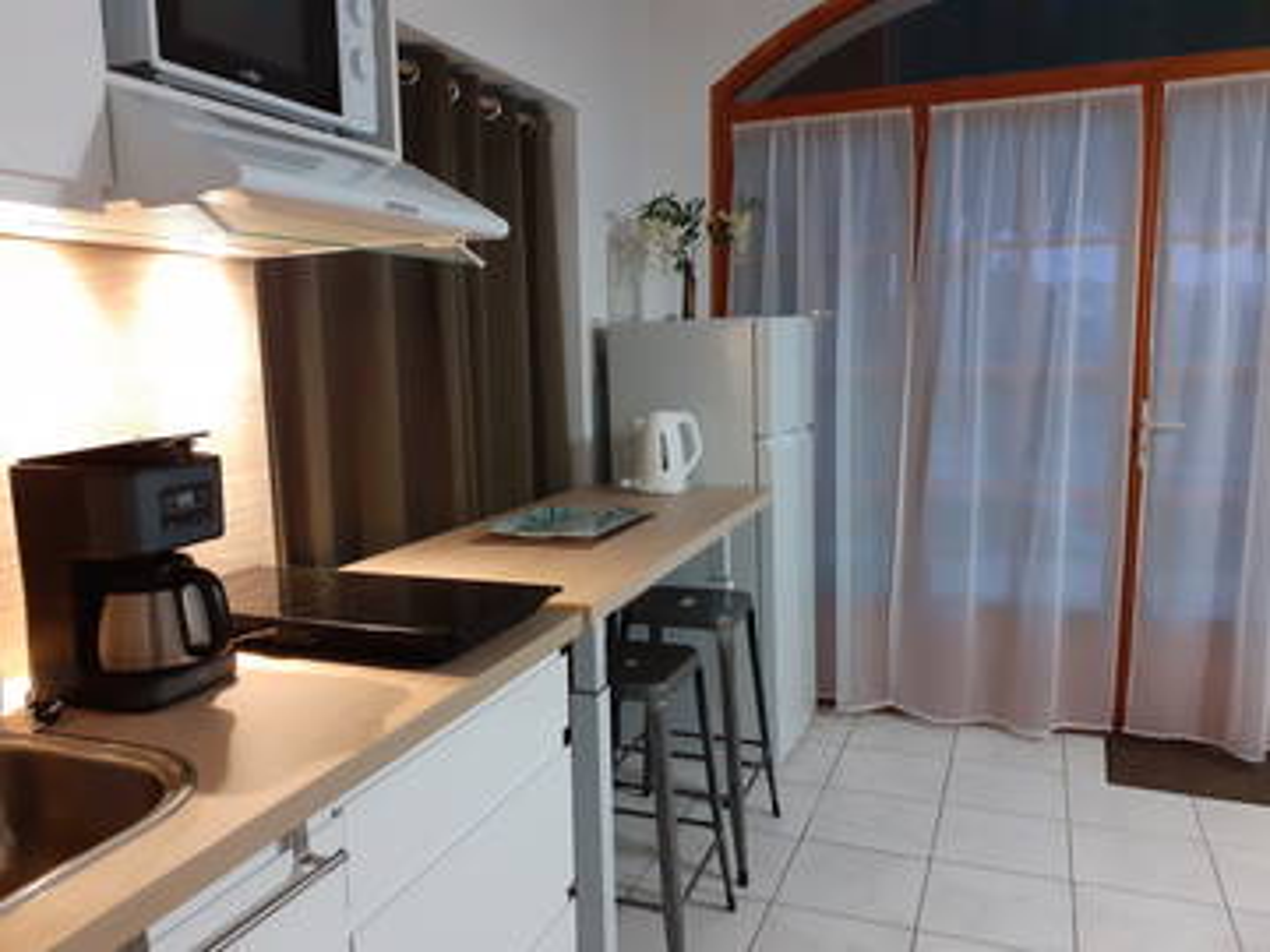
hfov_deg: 65.3
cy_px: 476
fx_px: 991
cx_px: 635
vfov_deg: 51.4
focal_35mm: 27
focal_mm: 3.6
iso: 200
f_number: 1.9
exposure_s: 1/33
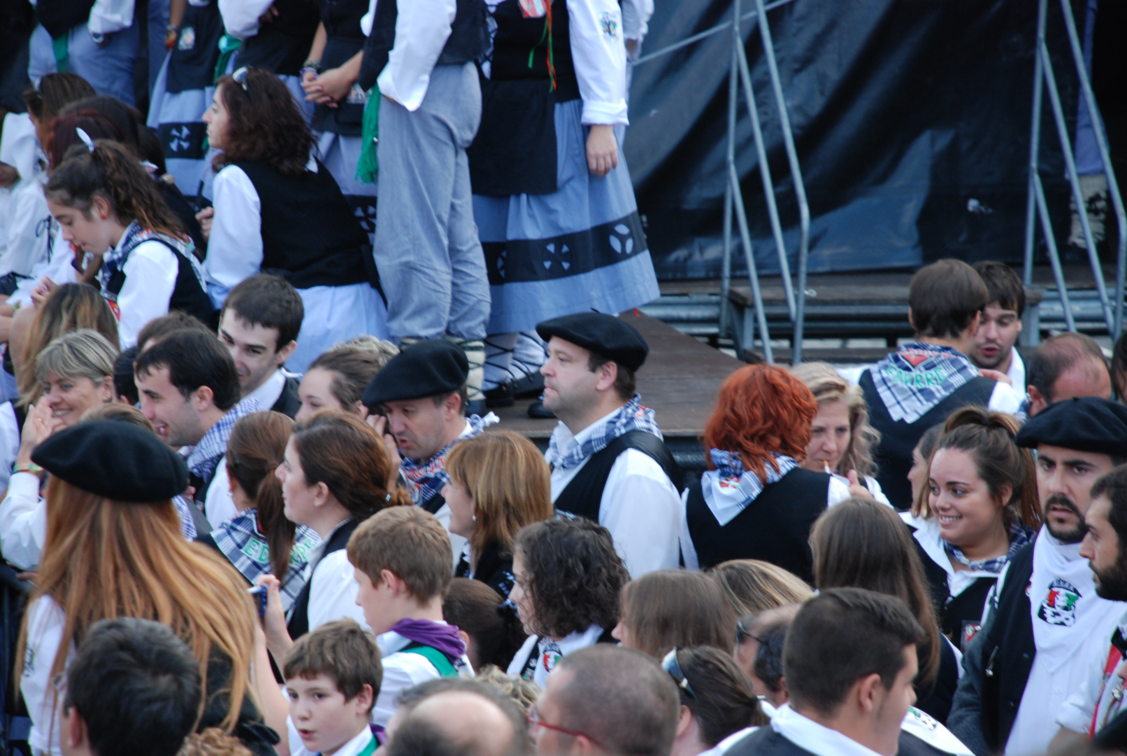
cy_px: 378
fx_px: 6352
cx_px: 564
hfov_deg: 10.1
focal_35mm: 202
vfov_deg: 6.8
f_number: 5.6
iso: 400
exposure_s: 1/100
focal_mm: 135
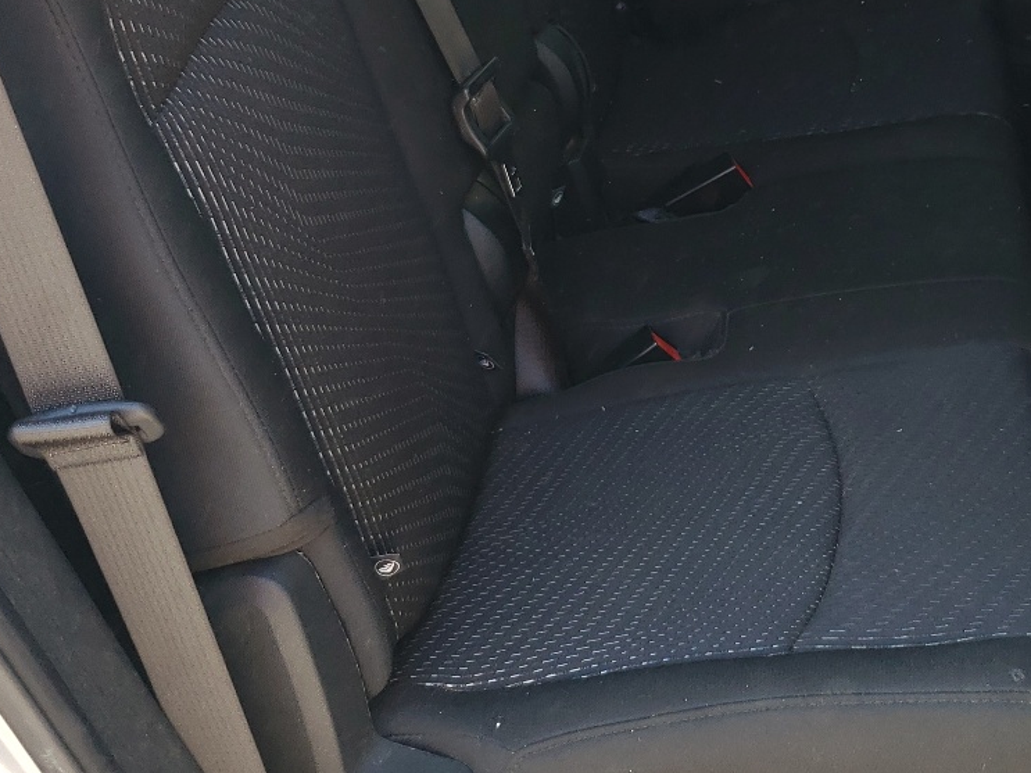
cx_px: 781
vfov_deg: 26.0
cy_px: 287
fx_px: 1668
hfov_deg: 33.6
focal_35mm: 56
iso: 50
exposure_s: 1/167
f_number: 1.5
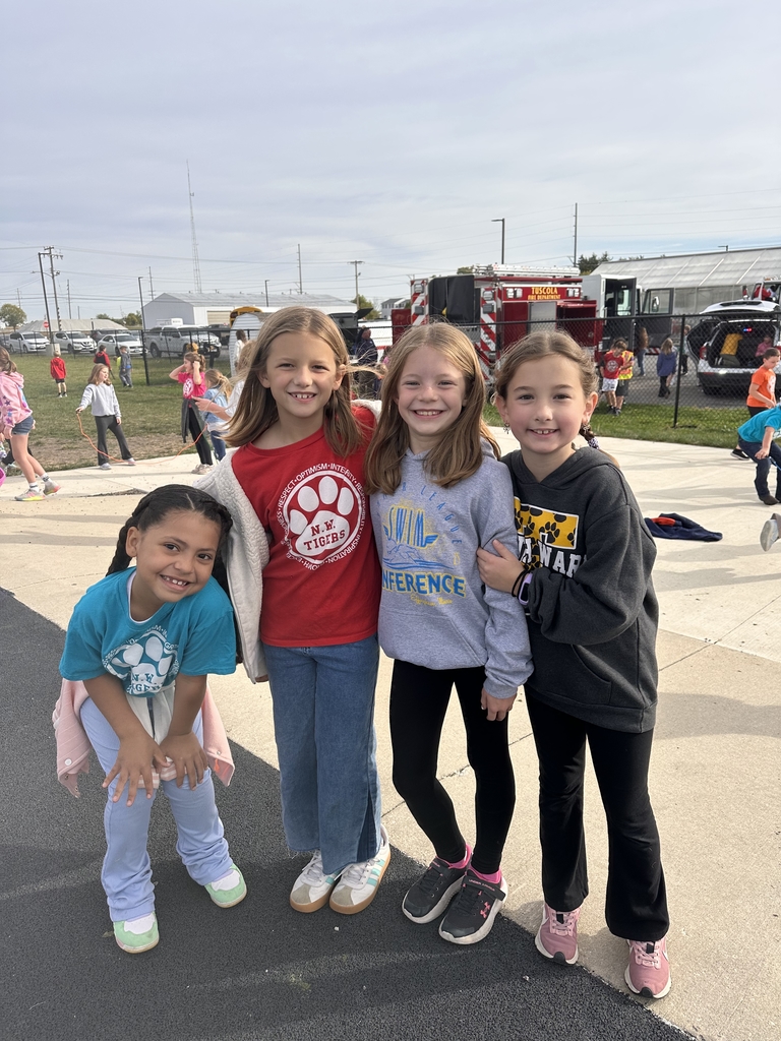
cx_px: 390
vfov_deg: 71.6
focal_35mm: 24
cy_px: 520
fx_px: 722
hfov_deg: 56.8
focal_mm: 6.86
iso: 80
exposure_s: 1/3155
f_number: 1.78
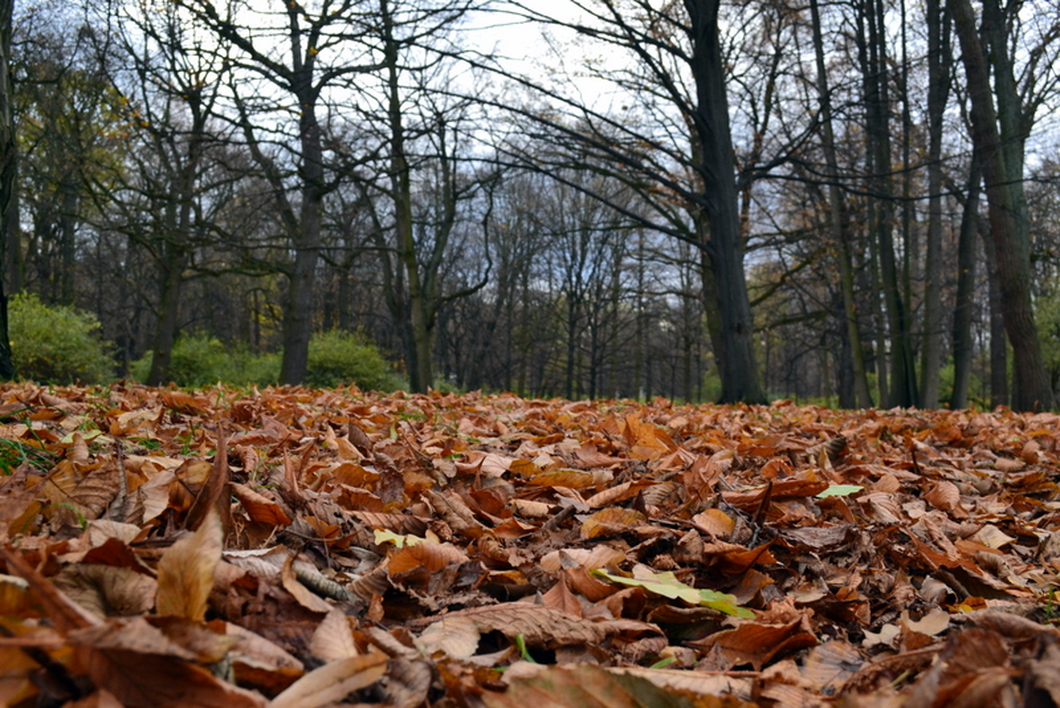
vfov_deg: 36.9
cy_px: 354
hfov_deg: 53.1
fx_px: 1060
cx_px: 530
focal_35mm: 36
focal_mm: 24
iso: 560
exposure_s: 1/60
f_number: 8
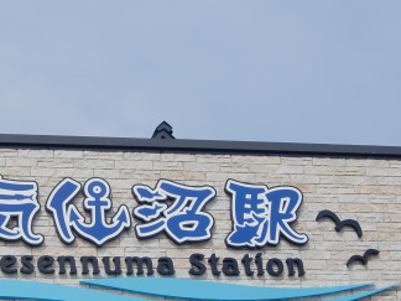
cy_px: 197
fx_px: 1054
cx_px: 109
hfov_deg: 21.4
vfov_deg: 16.2
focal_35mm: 91
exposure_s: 1/250
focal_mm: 8.2
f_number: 8.8
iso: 64
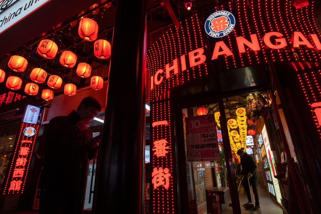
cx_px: 160
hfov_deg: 84.0
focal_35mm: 20
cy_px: 107
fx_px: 178
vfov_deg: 61.9
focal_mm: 20
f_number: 4
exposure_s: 1/400
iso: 2500
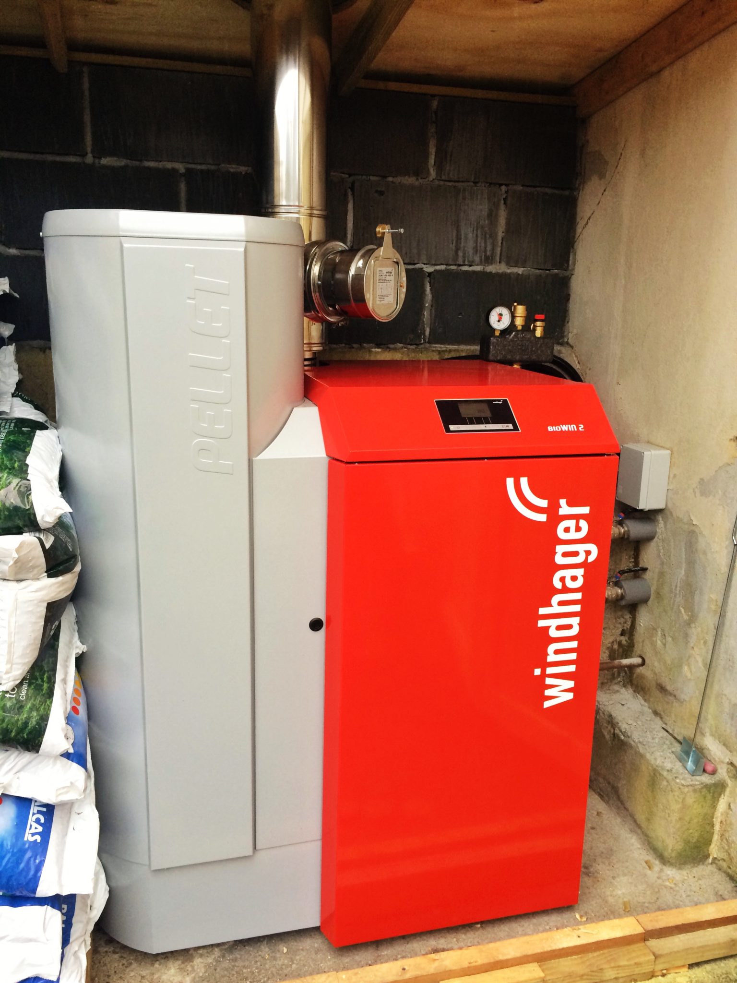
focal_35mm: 29
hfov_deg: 48.2
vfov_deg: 61.7
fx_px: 823
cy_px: 492
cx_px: 368
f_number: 2.2
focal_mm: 4.15
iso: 40
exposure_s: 1/30
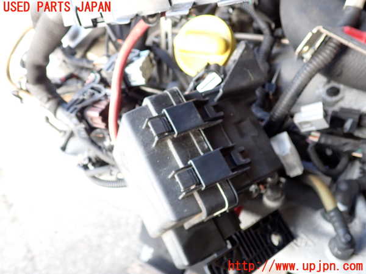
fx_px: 317
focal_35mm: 30
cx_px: 183
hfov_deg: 60.0
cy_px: 137
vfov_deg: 46.8
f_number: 2.3
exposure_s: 1/60
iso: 160
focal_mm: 5.4
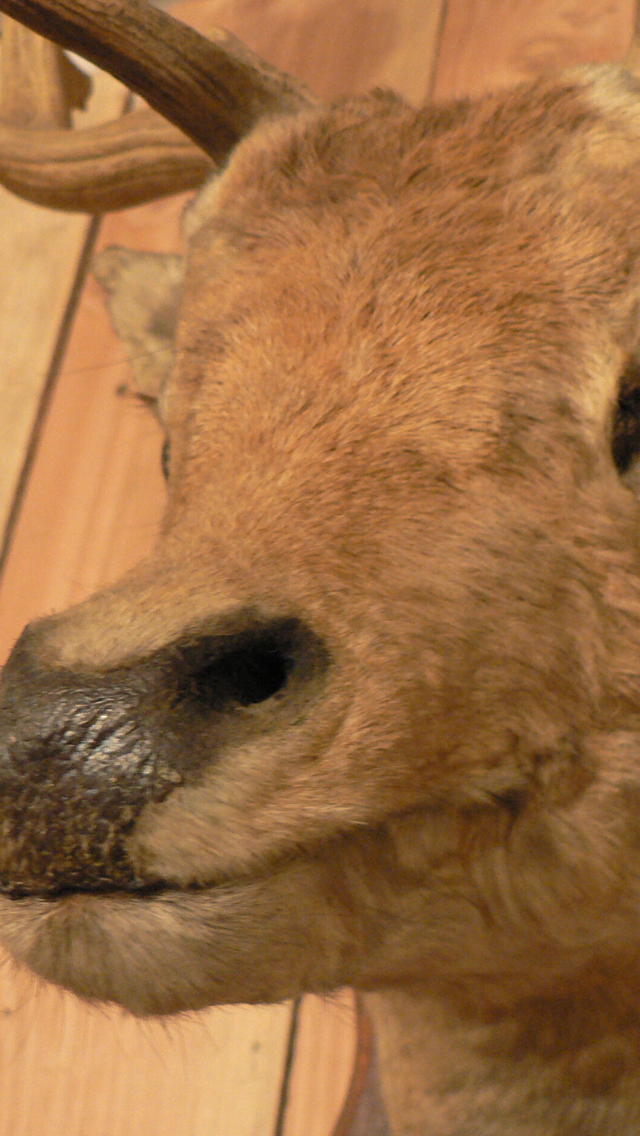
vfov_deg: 39.2
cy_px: 575
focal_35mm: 53
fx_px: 1598
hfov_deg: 22.5
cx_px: 439
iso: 200
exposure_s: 1/13
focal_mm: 6
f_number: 2.8
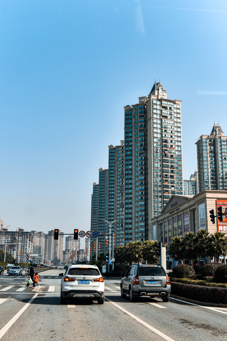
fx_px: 369
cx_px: 113
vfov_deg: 49.6
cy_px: 170
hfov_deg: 34.2
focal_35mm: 39
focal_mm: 38
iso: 250
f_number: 8
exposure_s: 1/500
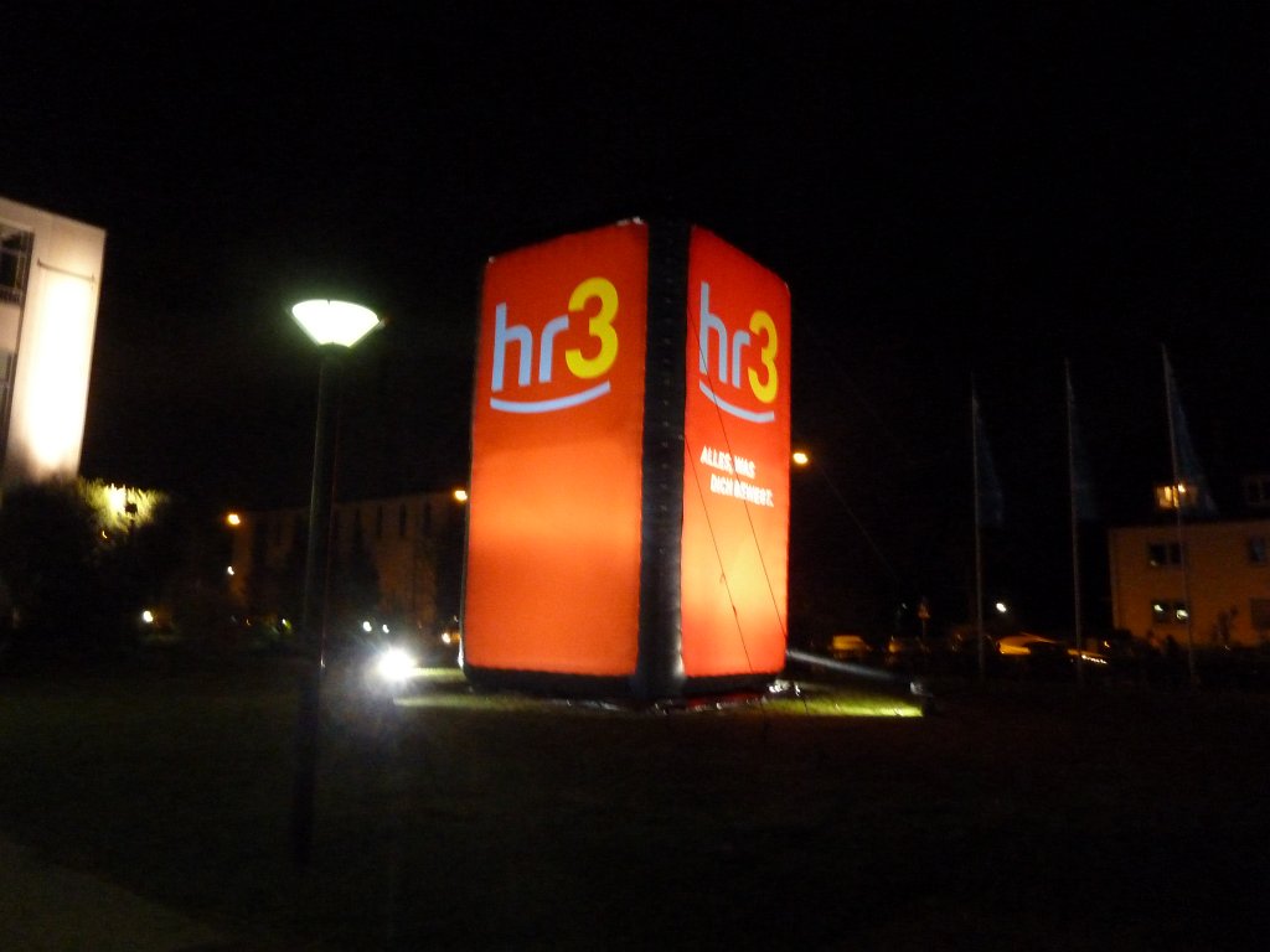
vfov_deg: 54.9
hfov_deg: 69.4
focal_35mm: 25
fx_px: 917
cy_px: 476
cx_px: 635
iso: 800
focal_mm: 4.1
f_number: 3.3
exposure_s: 1/8
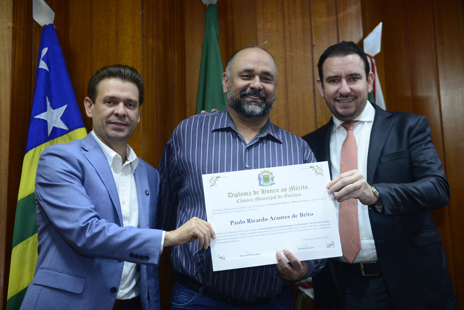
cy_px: 155
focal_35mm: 62
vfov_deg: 21.9
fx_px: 799
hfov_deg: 32.4
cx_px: 232
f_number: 4
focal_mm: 62
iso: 2000
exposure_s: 1/125
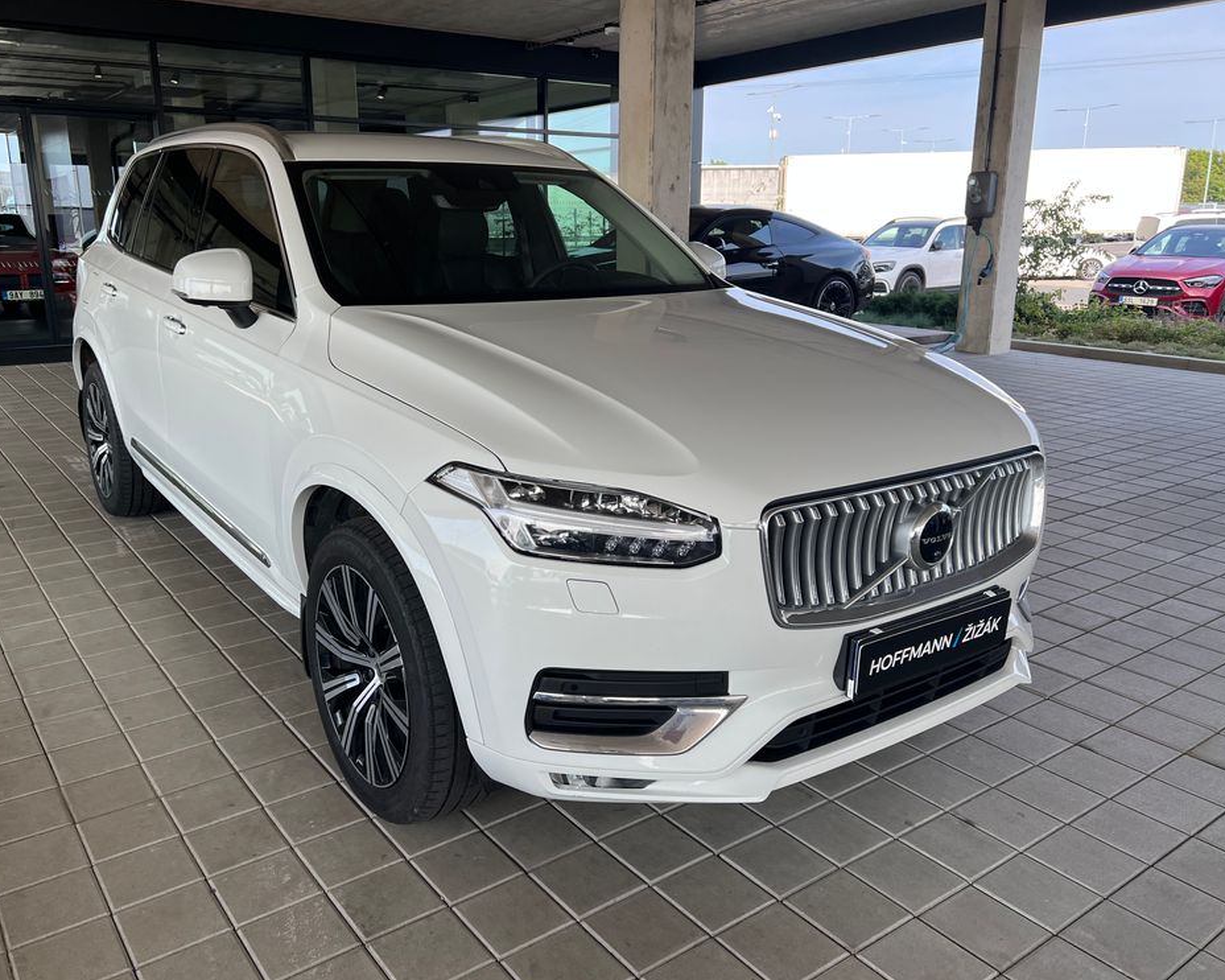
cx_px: 554
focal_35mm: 28
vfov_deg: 51.5
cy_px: 483
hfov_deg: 62.1
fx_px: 1015
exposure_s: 1/748
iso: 50
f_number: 1.5
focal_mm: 5.7
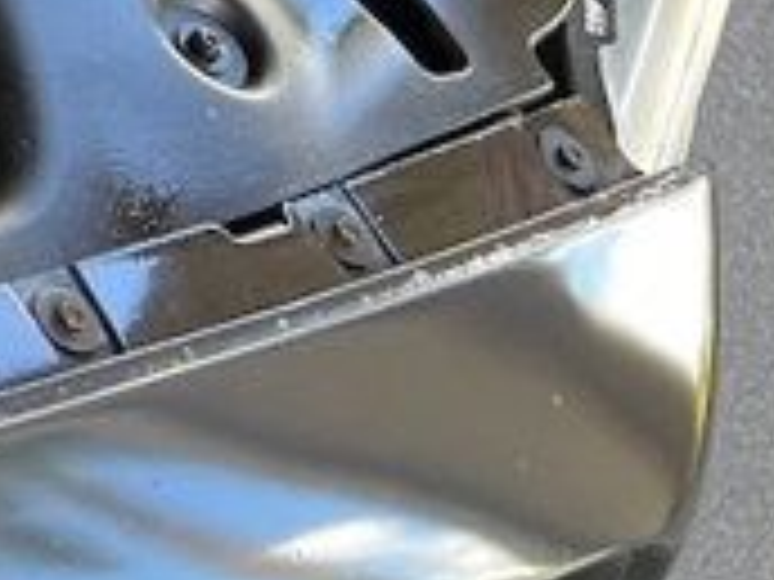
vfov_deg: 8.9
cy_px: -688
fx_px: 3466
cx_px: -1323
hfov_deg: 10.3
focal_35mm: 155
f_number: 1.5
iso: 80
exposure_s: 1/121
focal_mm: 5.7
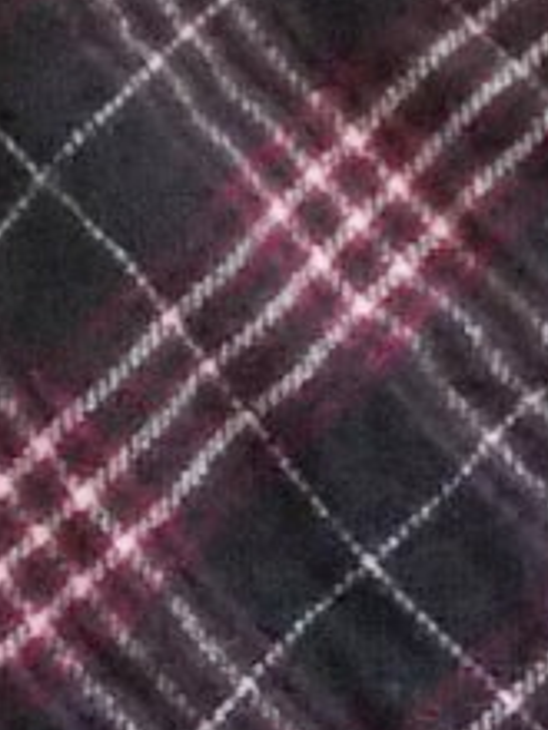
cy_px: -254
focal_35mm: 260
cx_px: 239
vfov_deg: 7.5
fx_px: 5488
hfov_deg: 5.7
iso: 800
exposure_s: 1/60
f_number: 3.3
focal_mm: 6.1
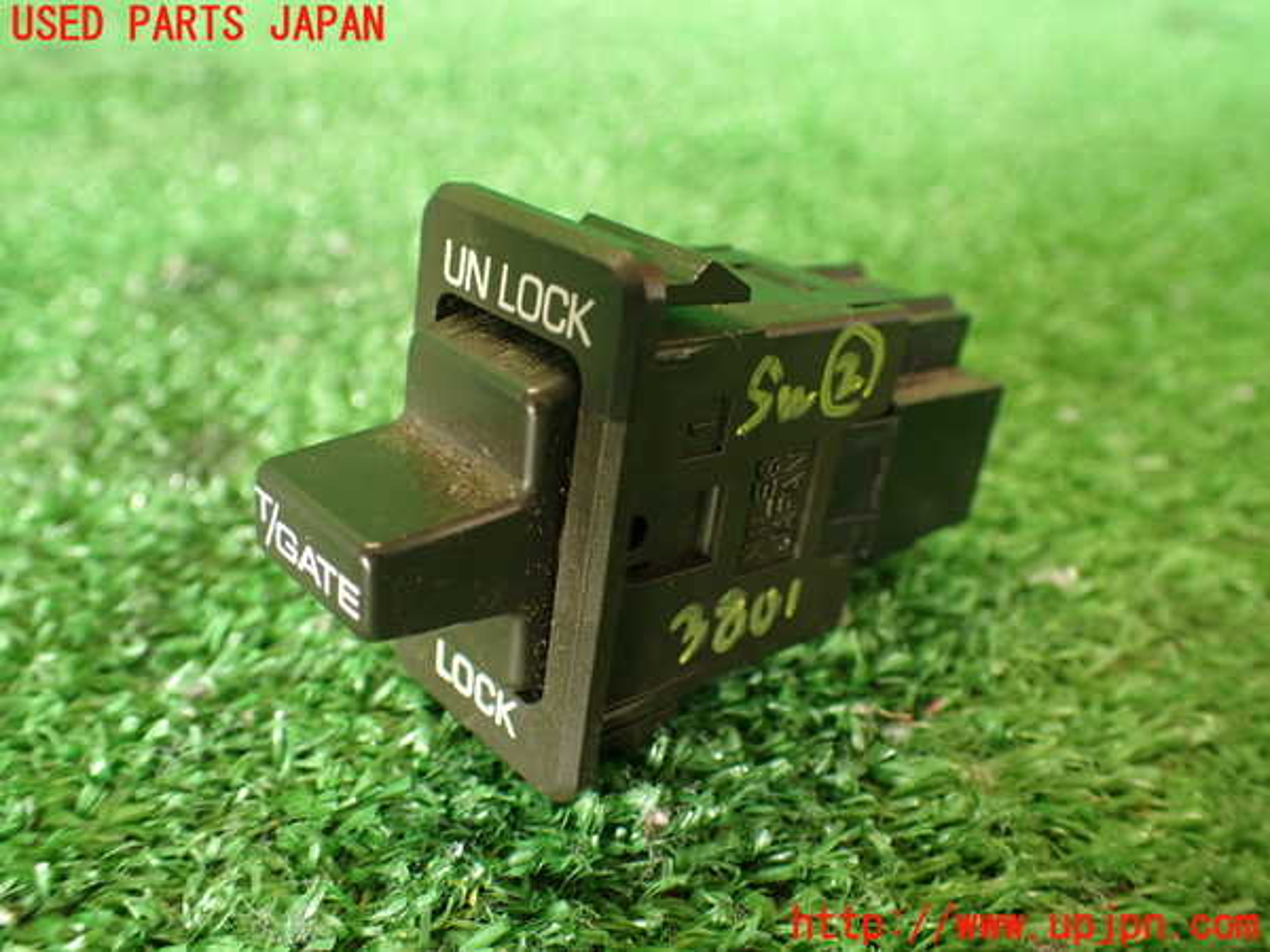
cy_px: 476
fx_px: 1174
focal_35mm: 32
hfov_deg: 56.8
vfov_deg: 44.2
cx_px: 635
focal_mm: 5.79
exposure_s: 1/30
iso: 250
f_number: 2.4
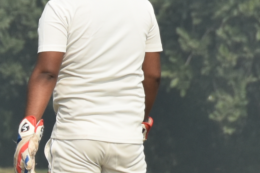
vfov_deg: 1.1
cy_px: 165
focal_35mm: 1248
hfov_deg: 1.7
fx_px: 9011
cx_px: -184
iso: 280
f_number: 8
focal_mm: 150
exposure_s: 1/1000
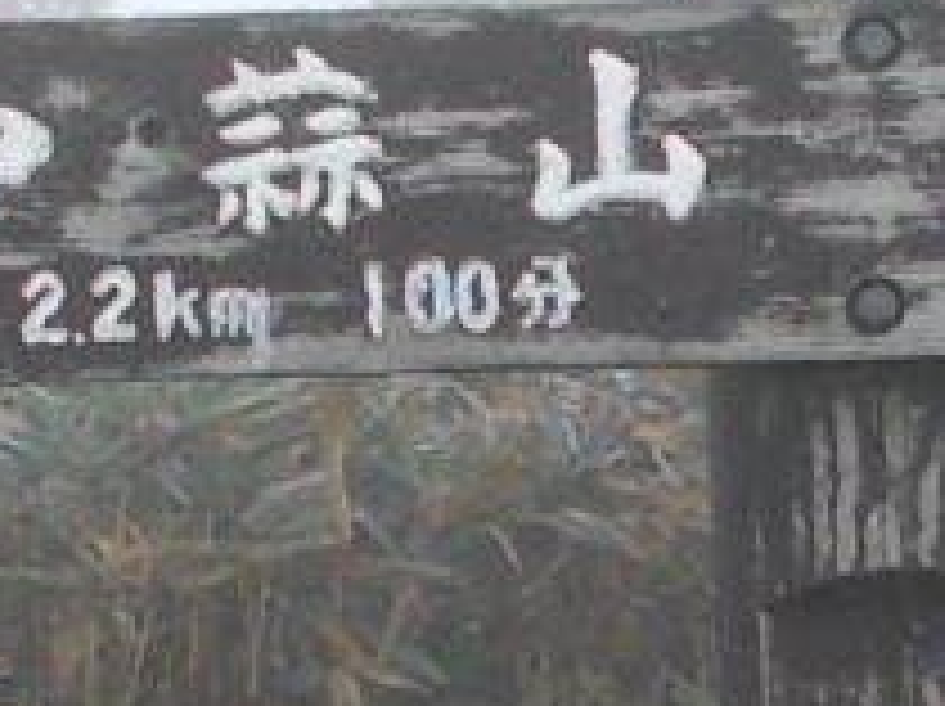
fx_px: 3463
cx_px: 738
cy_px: 796
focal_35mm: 127
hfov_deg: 15.5
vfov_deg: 11.5
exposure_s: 1/100
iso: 80
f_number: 3.2
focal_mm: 4.6
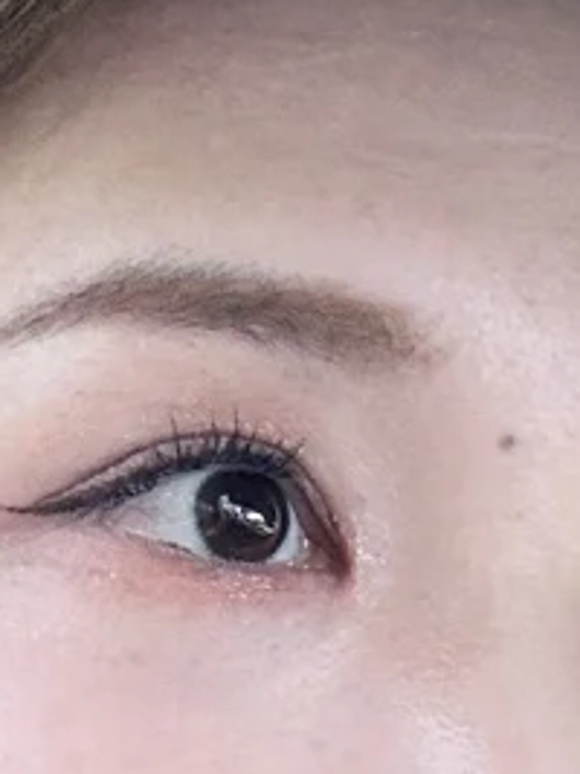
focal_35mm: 162
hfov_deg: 9.1
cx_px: 90
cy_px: 478
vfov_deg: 12.2
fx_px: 3622
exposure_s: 1/84
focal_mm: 2.69
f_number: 1.9
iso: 80
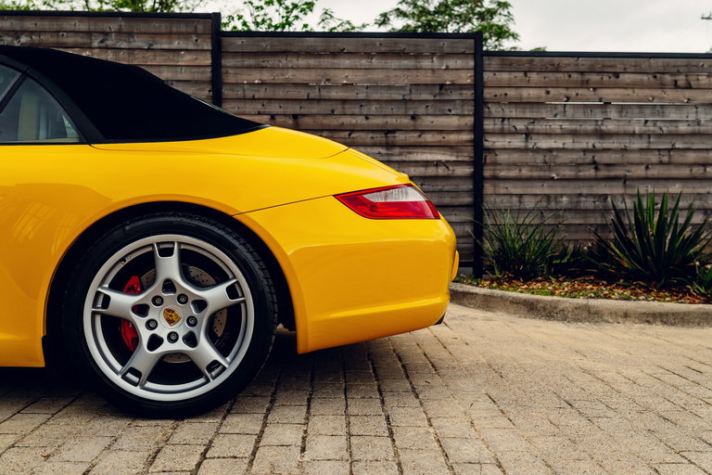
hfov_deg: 54.4
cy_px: 238
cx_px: 356
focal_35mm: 35
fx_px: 692
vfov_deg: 37.9
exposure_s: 1/200
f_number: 3.5
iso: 100
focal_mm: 35
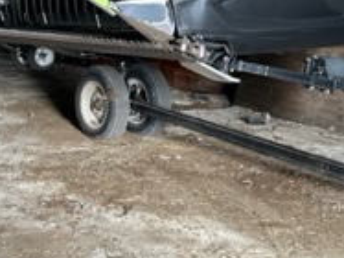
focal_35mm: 82
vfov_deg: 17.9
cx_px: 81
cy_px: 72
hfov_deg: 23.6
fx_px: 814
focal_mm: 6.86
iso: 100
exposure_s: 1/121
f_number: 1.78
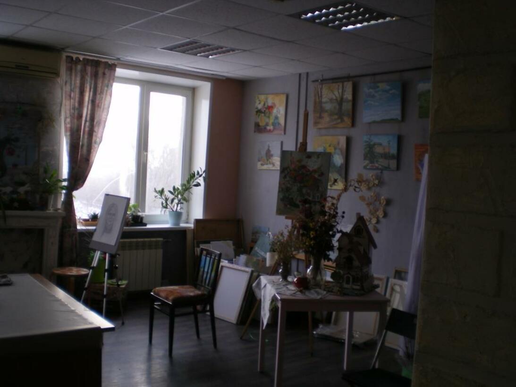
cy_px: 194
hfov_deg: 49.0
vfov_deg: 37.7
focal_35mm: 38
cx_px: 258
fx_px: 567
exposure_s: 1/30
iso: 100
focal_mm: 6.3
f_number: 3.1
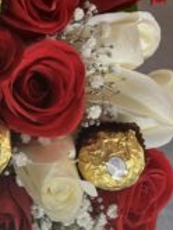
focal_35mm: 84
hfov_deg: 16.8
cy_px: 77
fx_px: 559
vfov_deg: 23.2
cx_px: -33
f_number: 1.5
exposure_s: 1/120
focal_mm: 5.7
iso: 64
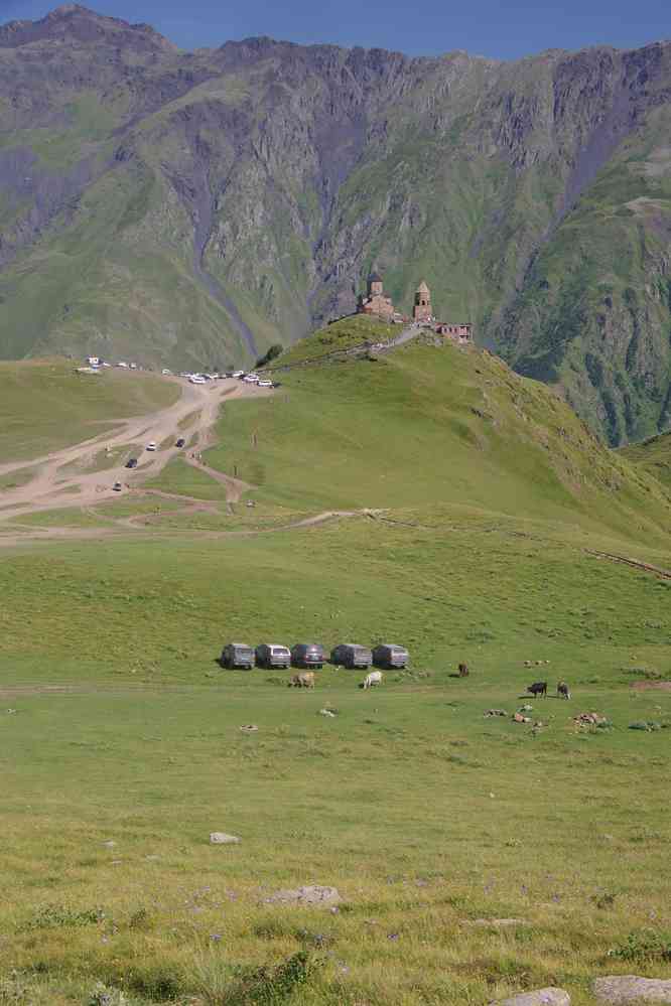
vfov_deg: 34.4
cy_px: 503
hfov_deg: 23.3
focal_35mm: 58
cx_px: 336
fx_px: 1627
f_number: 11
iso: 200
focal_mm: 38.8
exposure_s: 1/80
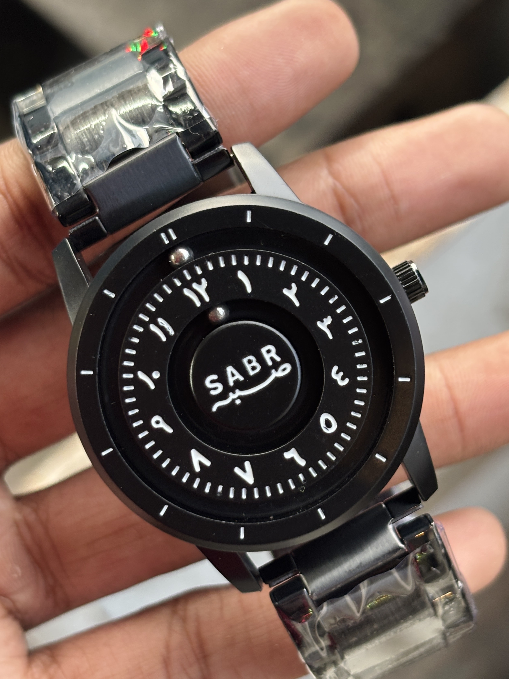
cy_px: 374
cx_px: 264
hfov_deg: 23.3
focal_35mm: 63
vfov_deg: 30.7
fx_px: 1235
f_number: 1.6
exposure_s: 1/33
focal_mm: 5.96
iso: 160
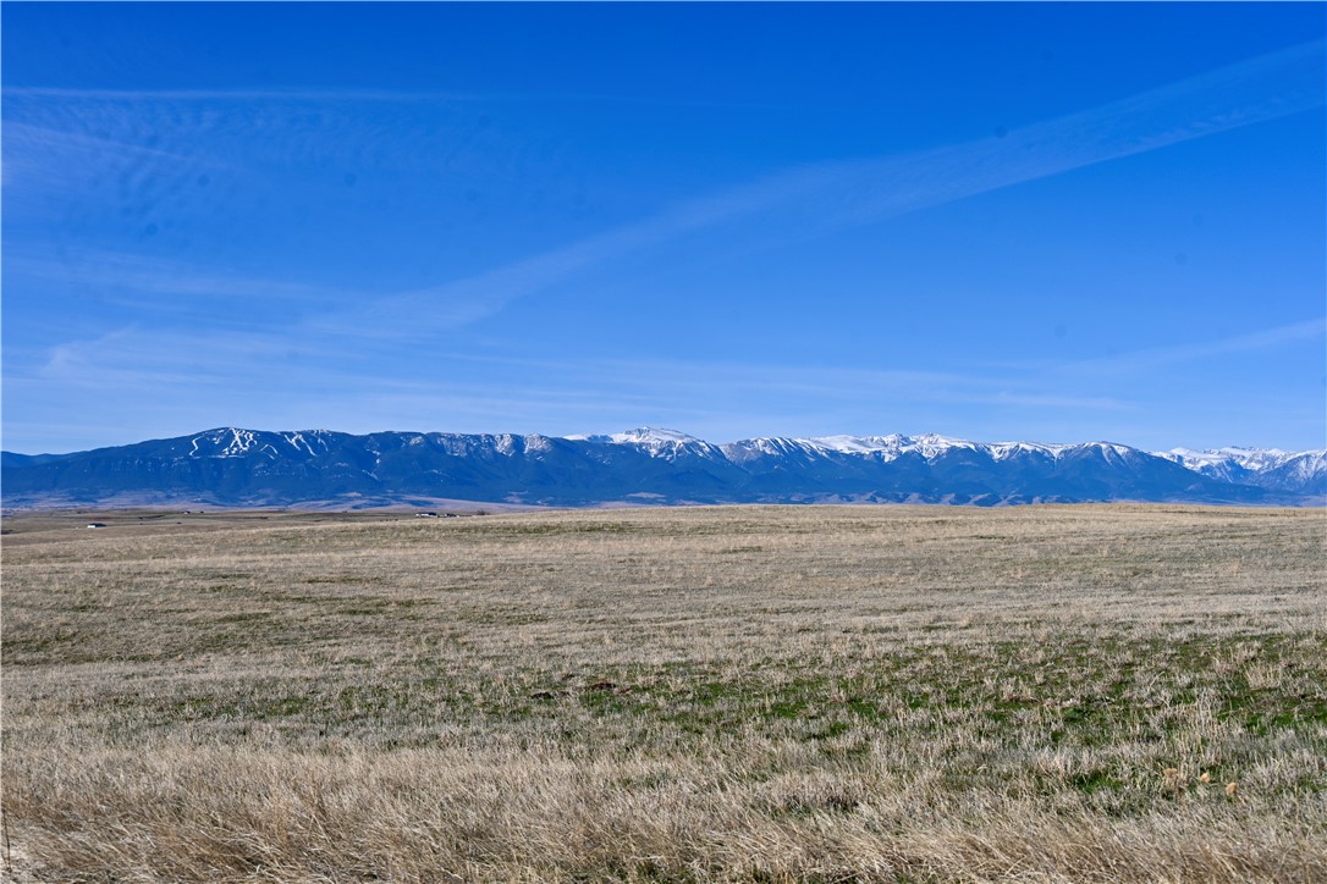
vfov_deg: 31.2
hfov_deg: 45.4
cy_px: 442
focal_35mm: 43
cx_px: 664
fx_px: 1585
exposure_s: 1/500
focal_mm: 43
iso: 100
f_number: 8
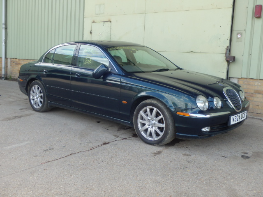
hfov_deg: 46.8
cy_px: 98
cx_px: 132
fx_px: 304
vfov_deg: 36.0
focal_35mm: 40
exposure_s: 1/100
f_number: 4.7
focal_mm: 7.3
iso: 125
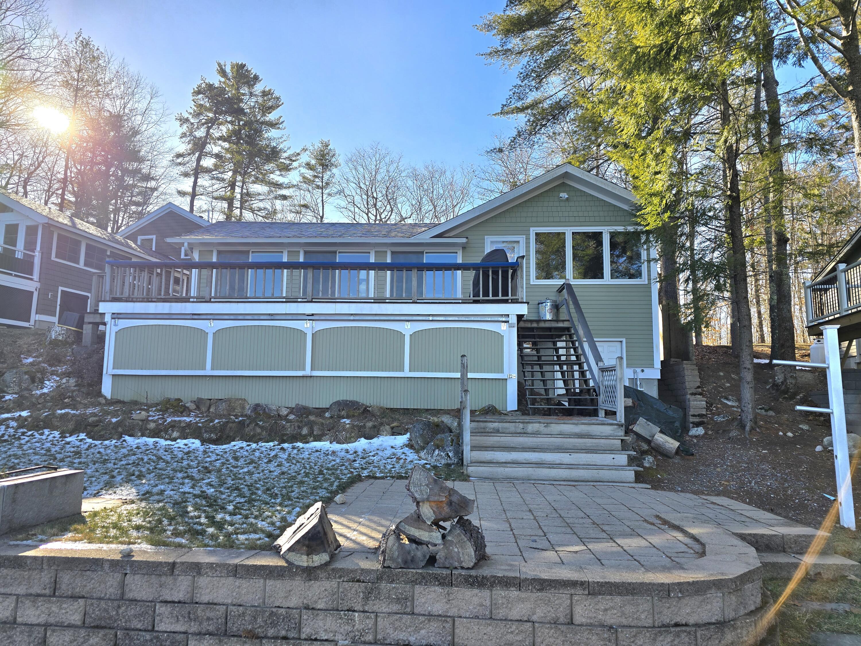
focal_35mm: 23
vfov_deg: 58.9
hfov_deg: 73.9
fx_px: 572
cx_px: 430
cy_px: 323
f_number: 1.7
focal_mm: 6.3
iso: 12
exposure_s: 1/455
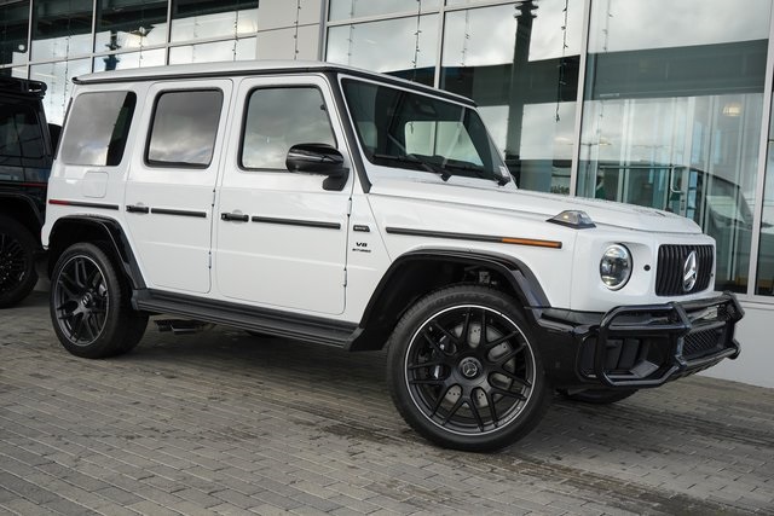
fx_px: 817
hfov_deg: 50.7
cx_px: 387
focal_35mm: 38
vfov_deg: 35.1
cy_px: 258
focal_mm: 38
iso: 800
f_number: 8
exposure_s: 1/500
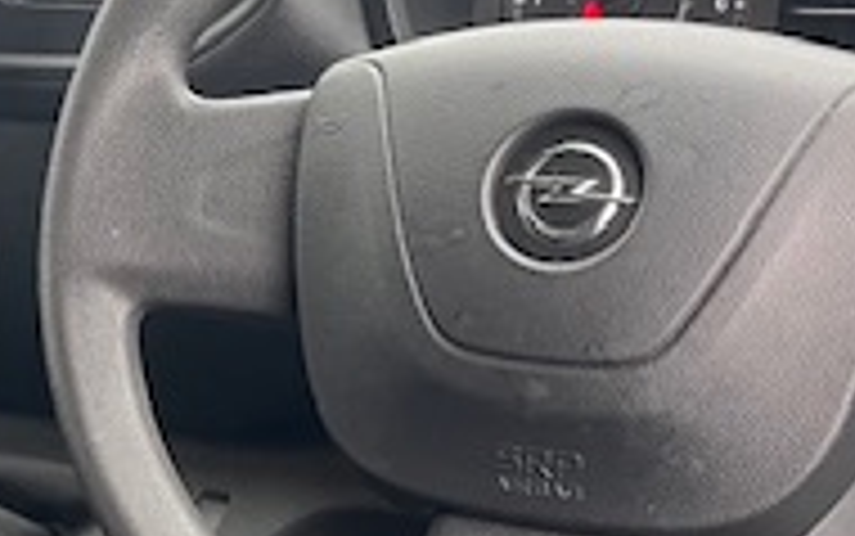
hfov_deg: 22.0
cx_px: 144
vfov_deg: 14.1
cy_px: 225
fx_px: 2168
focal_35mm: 93
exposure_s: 1/91
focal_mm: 5.1
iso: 125
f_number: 1.6
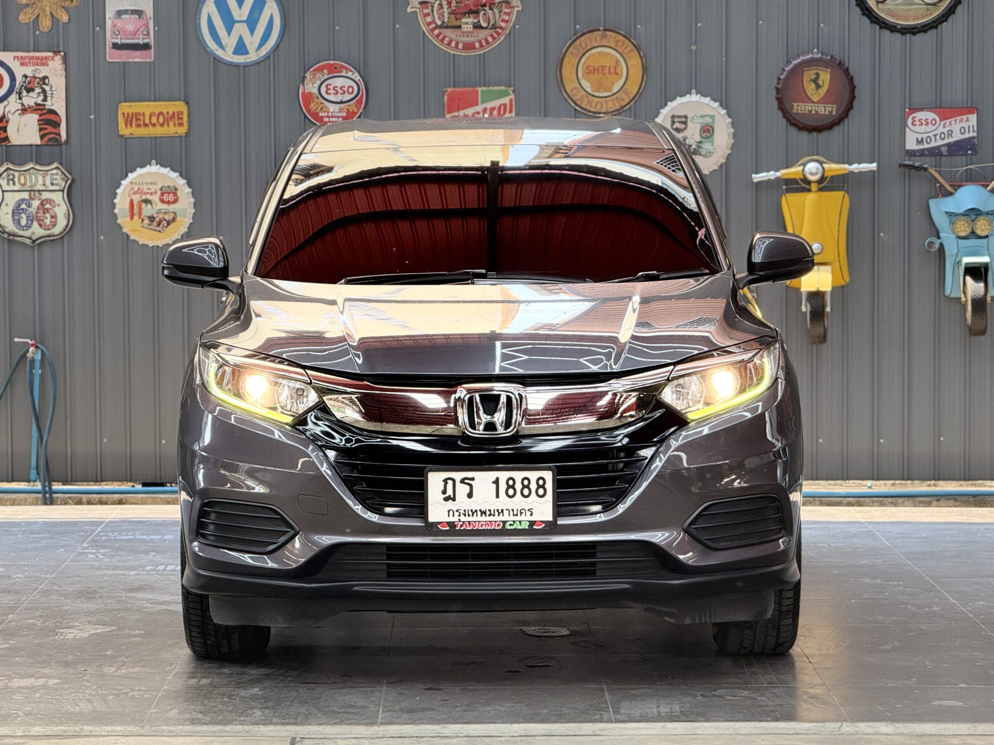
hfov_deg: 16.4
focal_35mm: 120
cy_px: 372
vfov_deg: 12.3
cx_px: 497
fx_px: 3446
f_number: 2.8
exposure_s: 1/99
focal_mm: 15.66
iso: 125
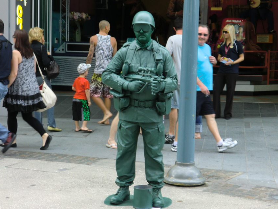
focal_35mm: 75
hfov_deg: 26.0
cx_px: 145
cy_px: 100
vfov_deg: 19.6
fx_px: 602
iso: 80
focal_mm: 11.16
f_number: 4.3
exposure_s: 1/60
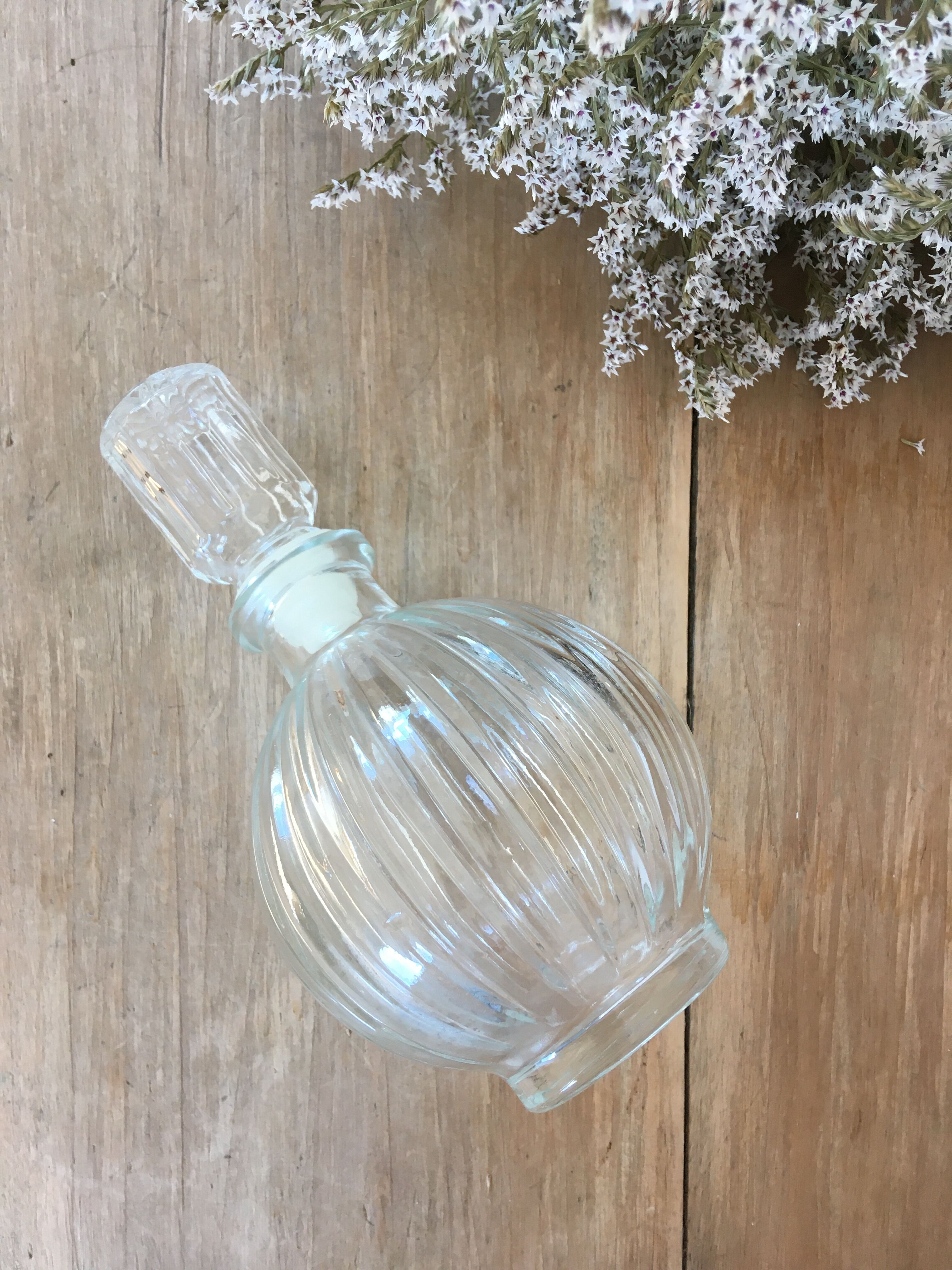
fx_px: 1063
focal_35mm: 29
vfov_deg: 61.7
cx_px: 476
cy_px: 635
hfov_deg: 48.2
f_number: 2.2
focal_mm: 4.15
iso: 32
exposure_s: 1/33
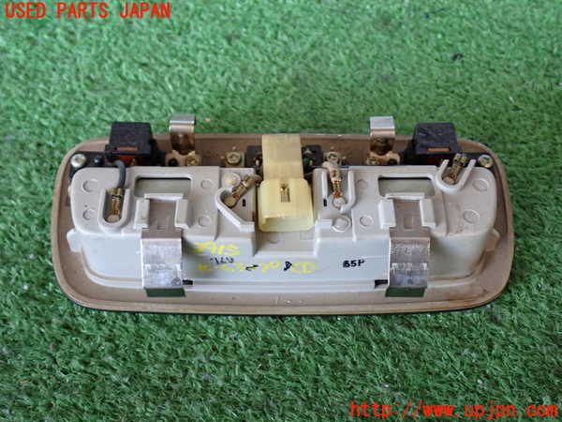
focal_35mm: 44
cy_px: 211
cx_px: 281
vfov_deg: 32.9
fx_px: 714
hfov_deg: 42.9
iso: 320
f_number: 2.9
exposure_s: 1/40
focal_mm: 7.84
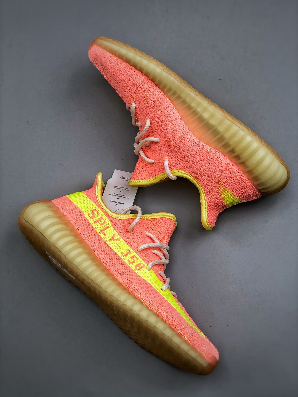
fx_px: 654
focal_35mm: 57
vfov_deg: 33.8
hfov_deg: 25.7
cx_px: 149
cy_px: 198
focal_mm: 6.6
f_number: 2.8
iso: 32
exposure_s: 1/100
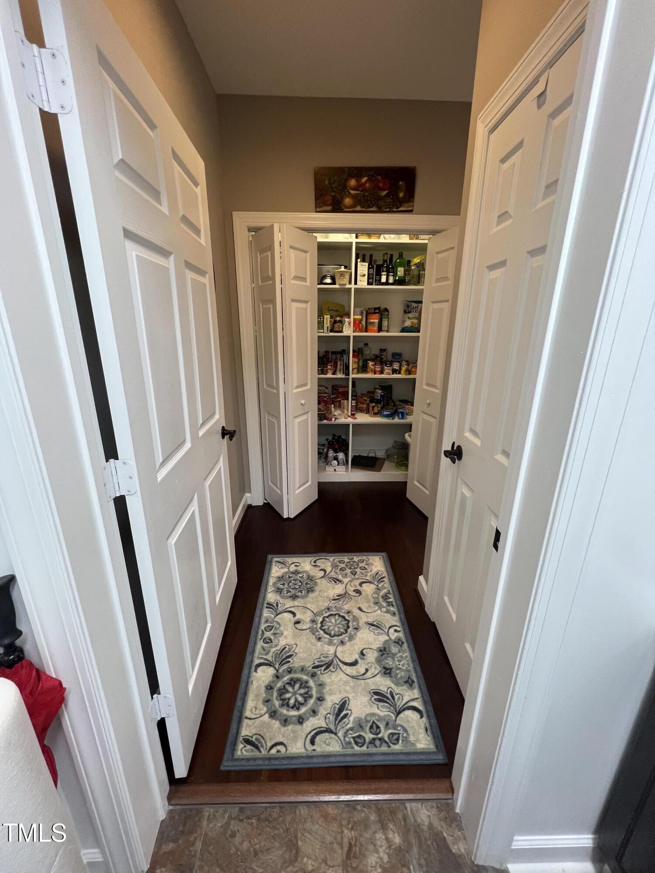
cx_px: 328
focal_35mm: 13
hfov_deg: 89.9
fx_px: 328
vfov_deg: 106.2
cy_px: 436
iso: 250
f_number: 1.8
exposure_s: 1/60
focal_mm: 1.57
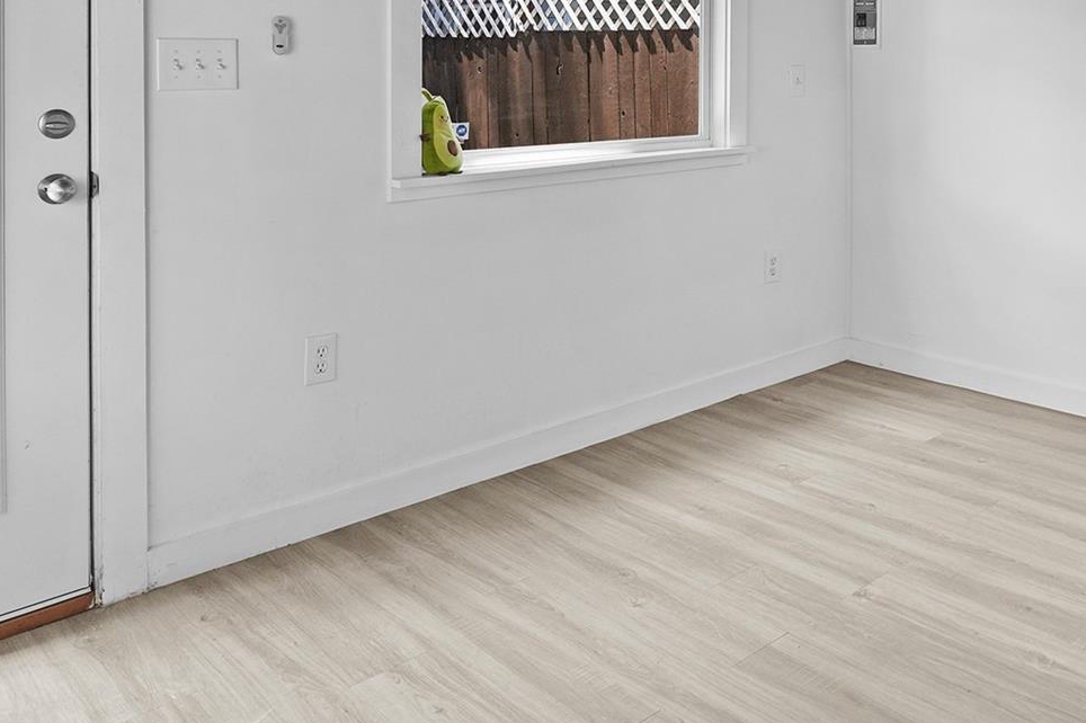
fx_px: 1025
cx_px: 836
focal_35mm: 34
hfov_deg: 52.9
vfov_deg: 36.0
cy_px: 47
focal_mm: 16
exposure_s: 1/8
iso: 320
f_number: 8
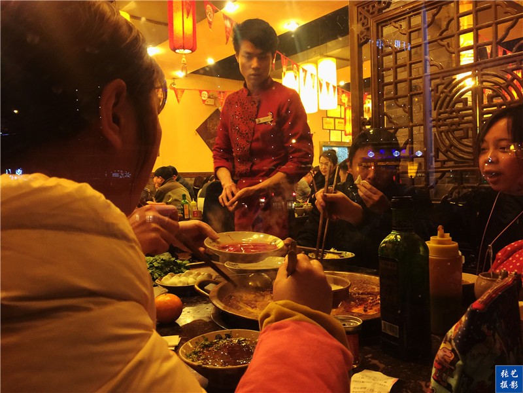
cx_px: 262
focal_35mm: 29
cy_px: 196
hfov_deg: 61.7
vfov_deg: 48.2
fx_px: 438
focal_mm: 4.15
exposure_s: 1/10
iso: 100
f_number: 2.2
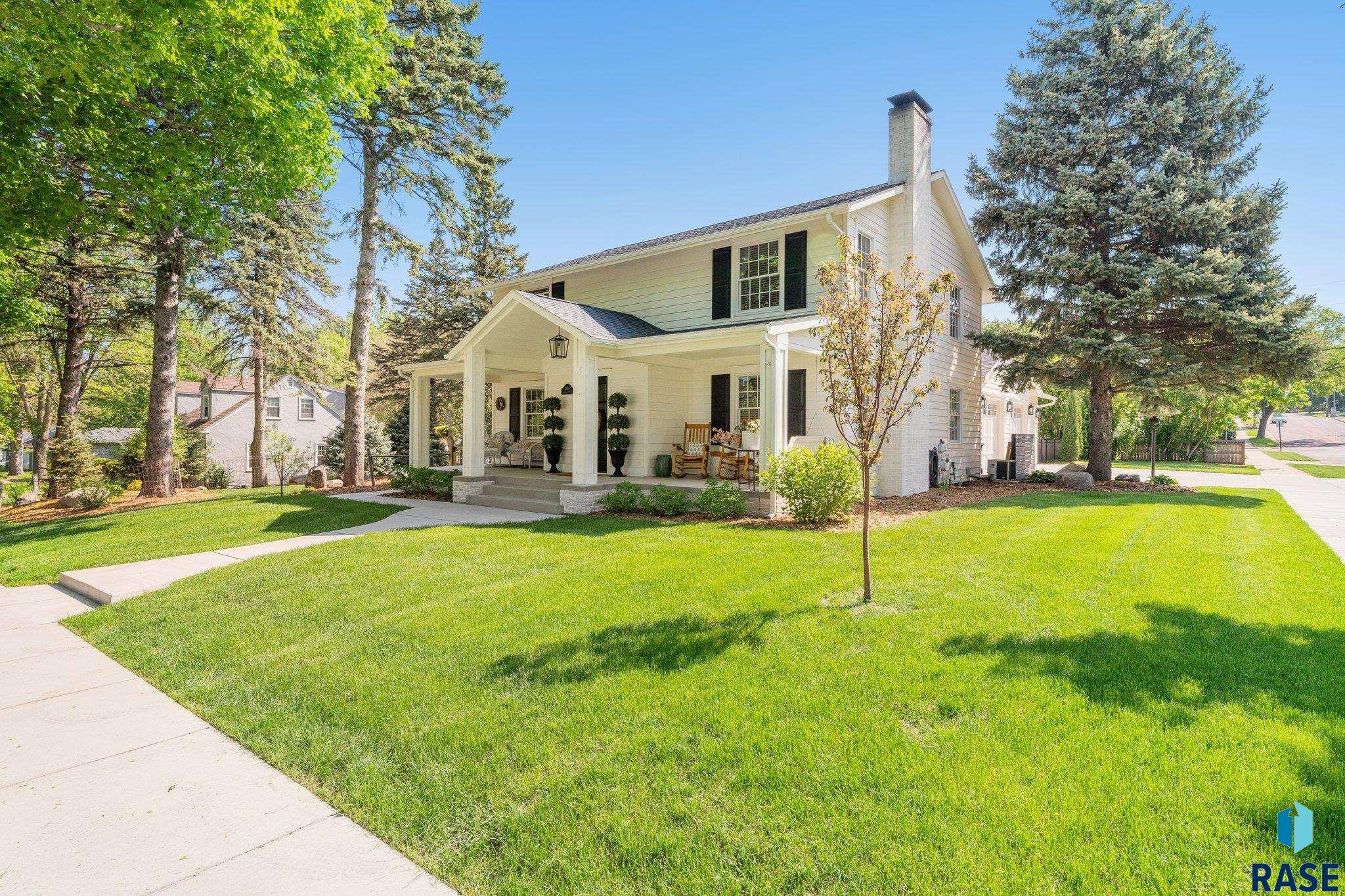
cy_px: 448
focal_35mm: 18
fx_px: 669
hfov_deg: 90.3
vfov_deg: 67.7
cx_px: 672
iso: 400
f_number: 8
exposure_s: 1/1000
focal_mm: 17.9
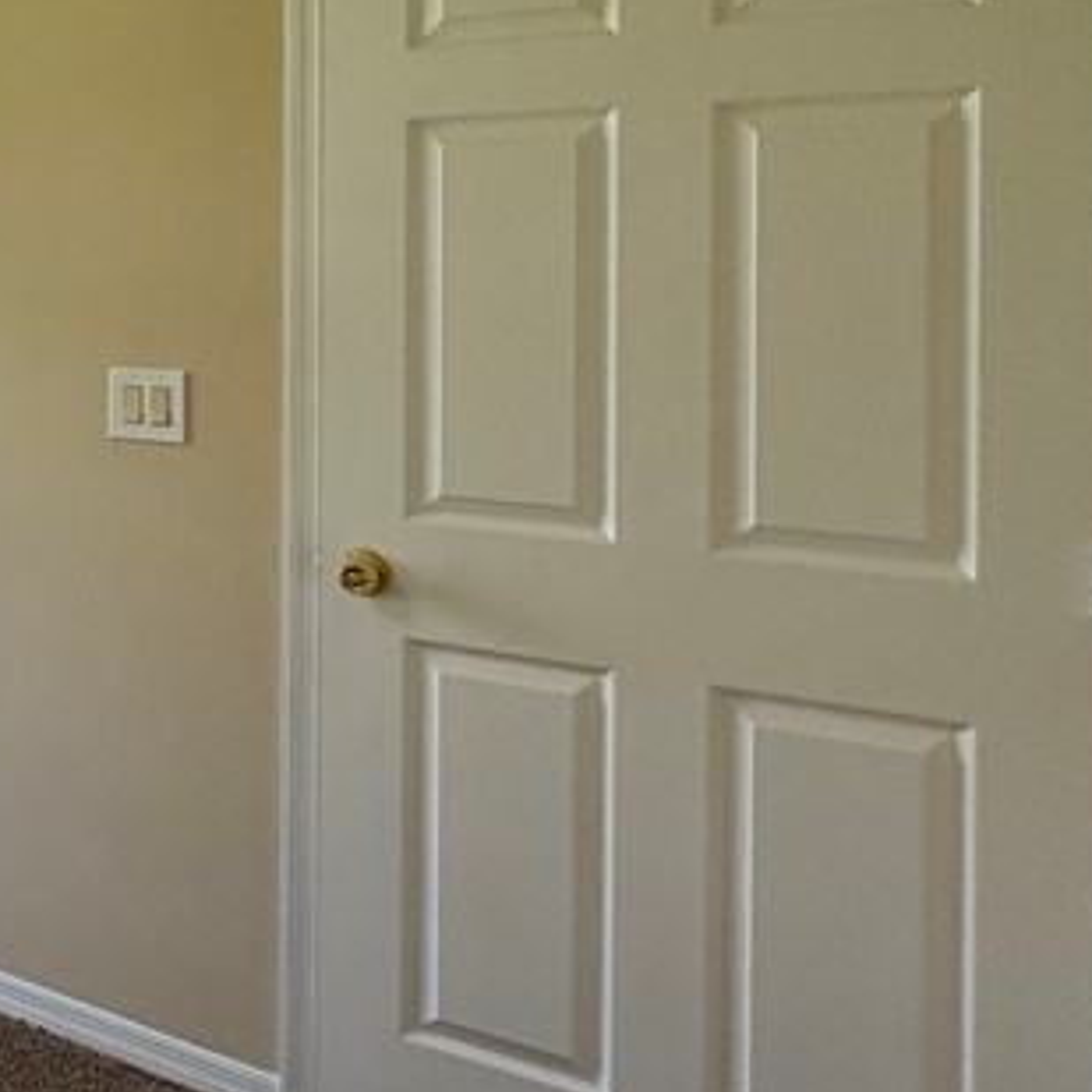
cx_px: -551
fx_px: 1463
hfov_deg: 27.7
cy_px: 262
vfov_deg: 39.7
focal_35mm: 41
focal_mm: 2.22
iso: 40
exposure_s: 1/178
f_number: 2.2
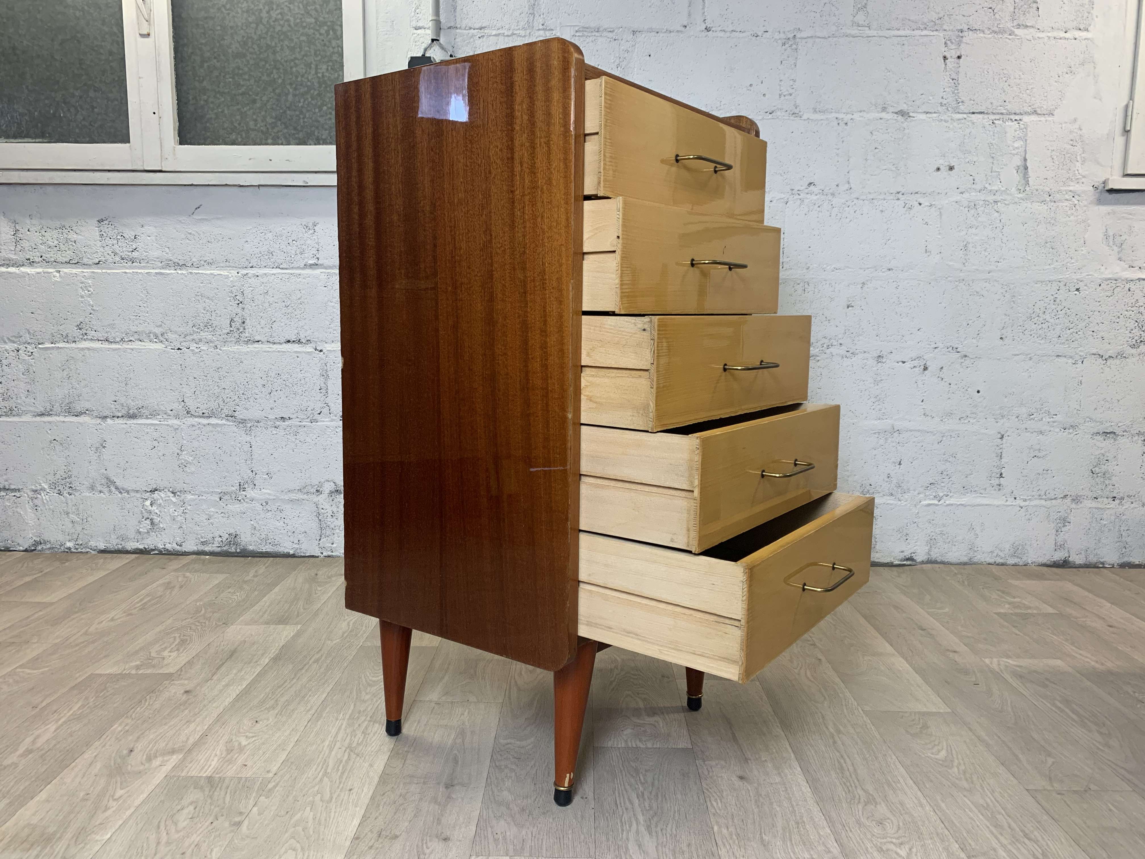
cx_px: 572
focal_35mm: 26
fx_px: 860
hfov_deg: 67.3
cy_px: 430
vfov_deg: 53.1
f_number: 1.8
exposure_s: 1/100
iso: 100
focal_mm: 4.25
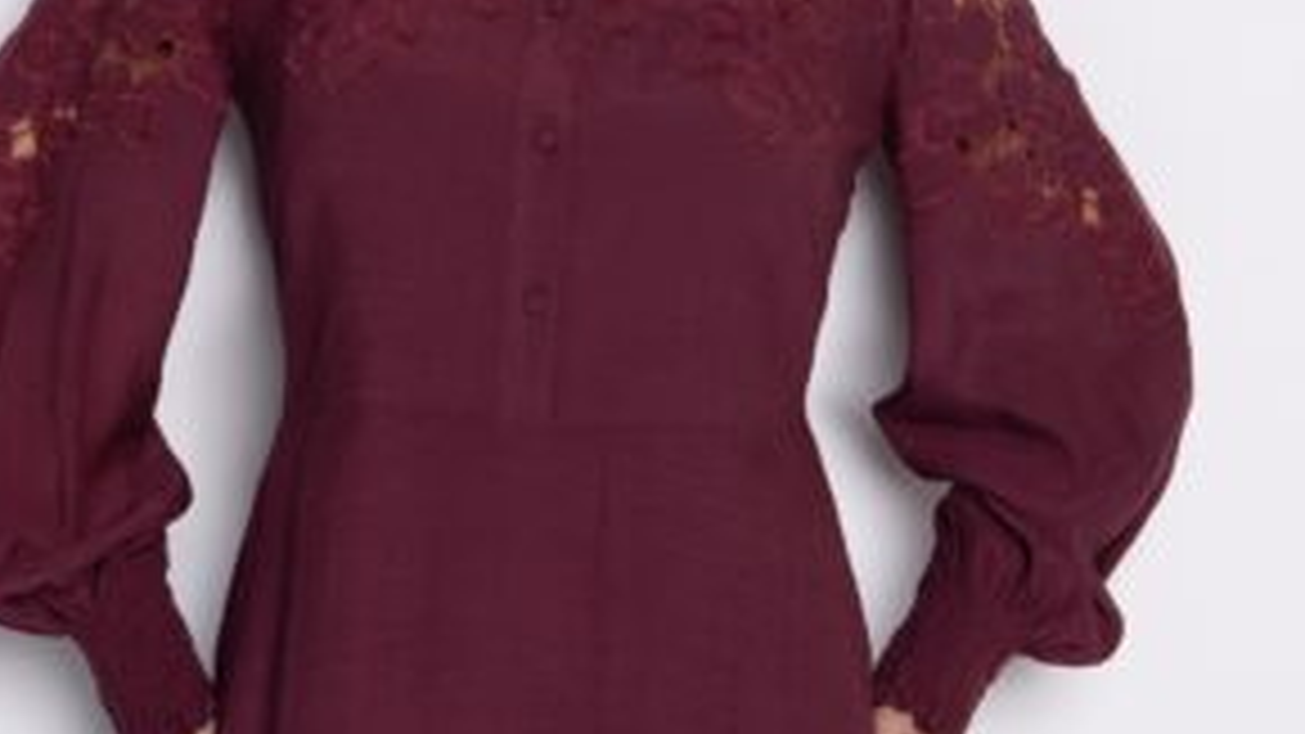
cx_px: 558
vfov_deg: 13.3
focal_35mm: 91
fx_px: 3148
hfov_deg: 23.4
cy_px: 331
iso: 200
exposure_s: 1/160
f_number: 5.6
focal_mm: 42
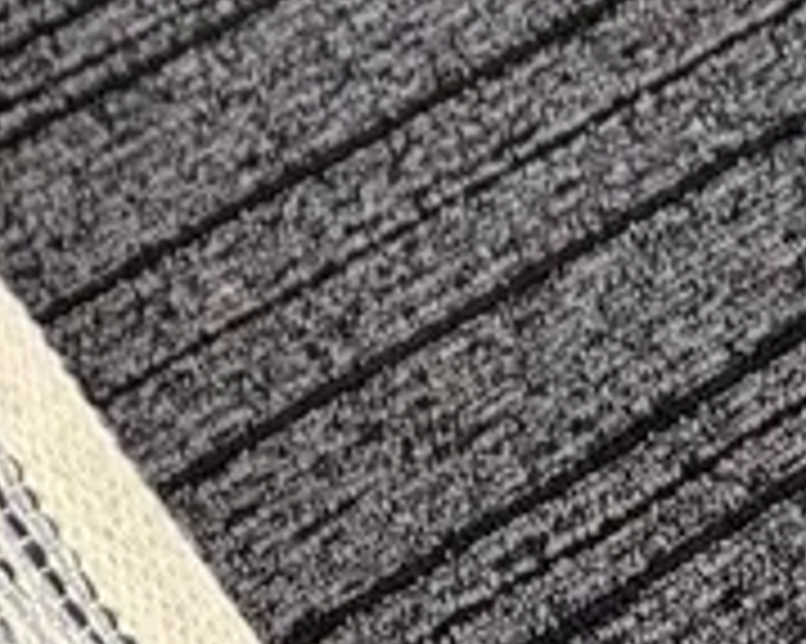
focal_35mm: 136
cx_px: -833
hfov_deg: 12.4
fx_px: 3242
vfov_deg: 10.2
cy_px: -788
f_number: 1.6
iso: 125
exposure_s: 1/96
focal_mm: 5.96
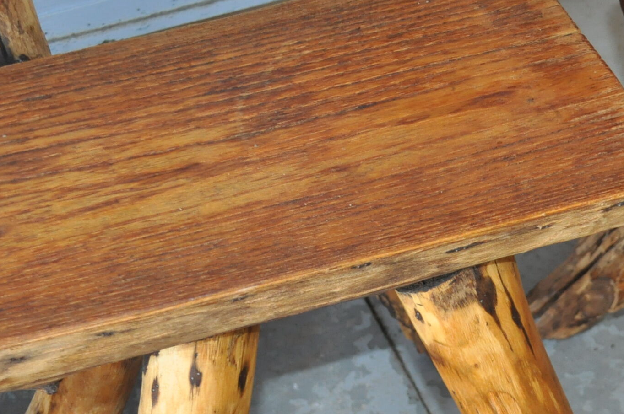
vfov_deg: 14.6
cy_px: 421
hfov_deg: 21.9
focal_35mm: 92
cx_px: 498
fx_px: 1593
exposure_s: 1/60
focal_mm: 26
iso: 800
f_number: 4.2
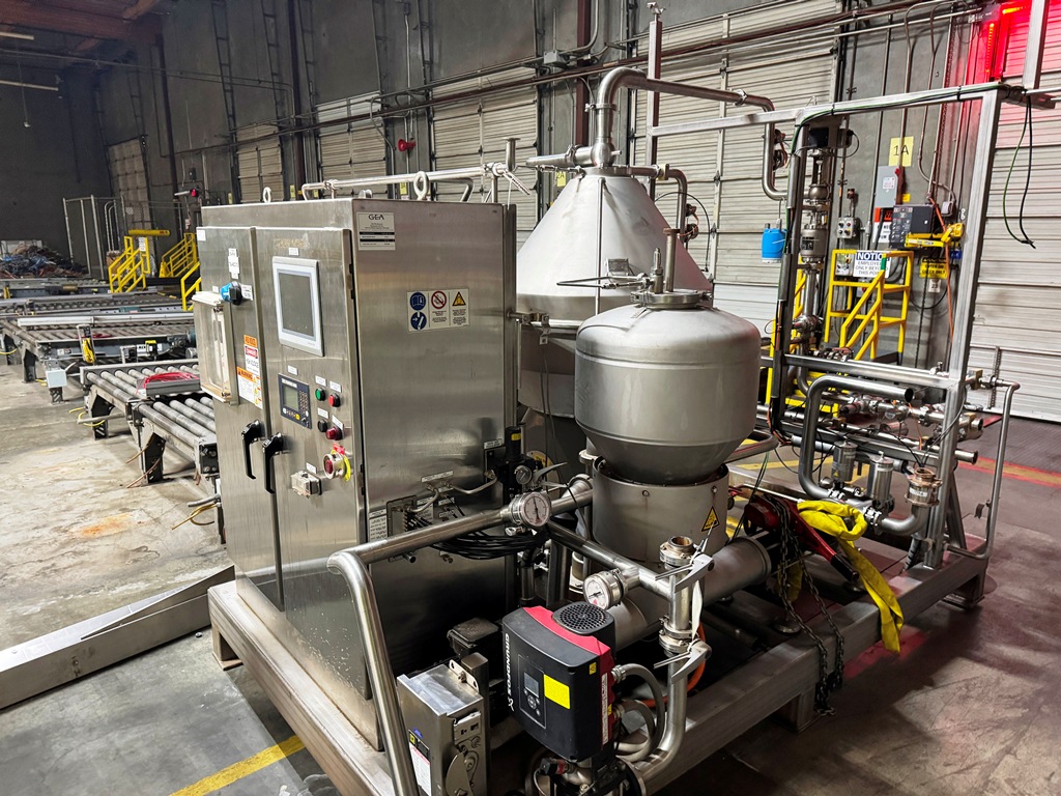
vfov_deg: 56.8
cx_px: 530
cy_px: 398
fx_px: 736
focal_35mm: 24
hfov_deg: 71.6
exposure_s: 1/48
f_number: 1.78
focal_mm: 6.76
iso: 800
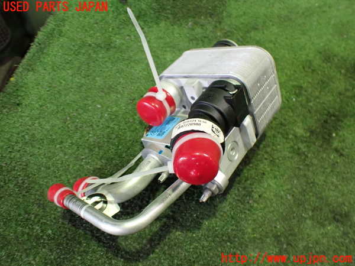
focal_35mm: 30
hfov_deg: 60.0
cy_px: 133
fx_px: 308
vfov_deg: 46.8
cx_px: 178
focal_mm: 5.4
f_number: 2.3
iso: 800
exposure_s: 1/40
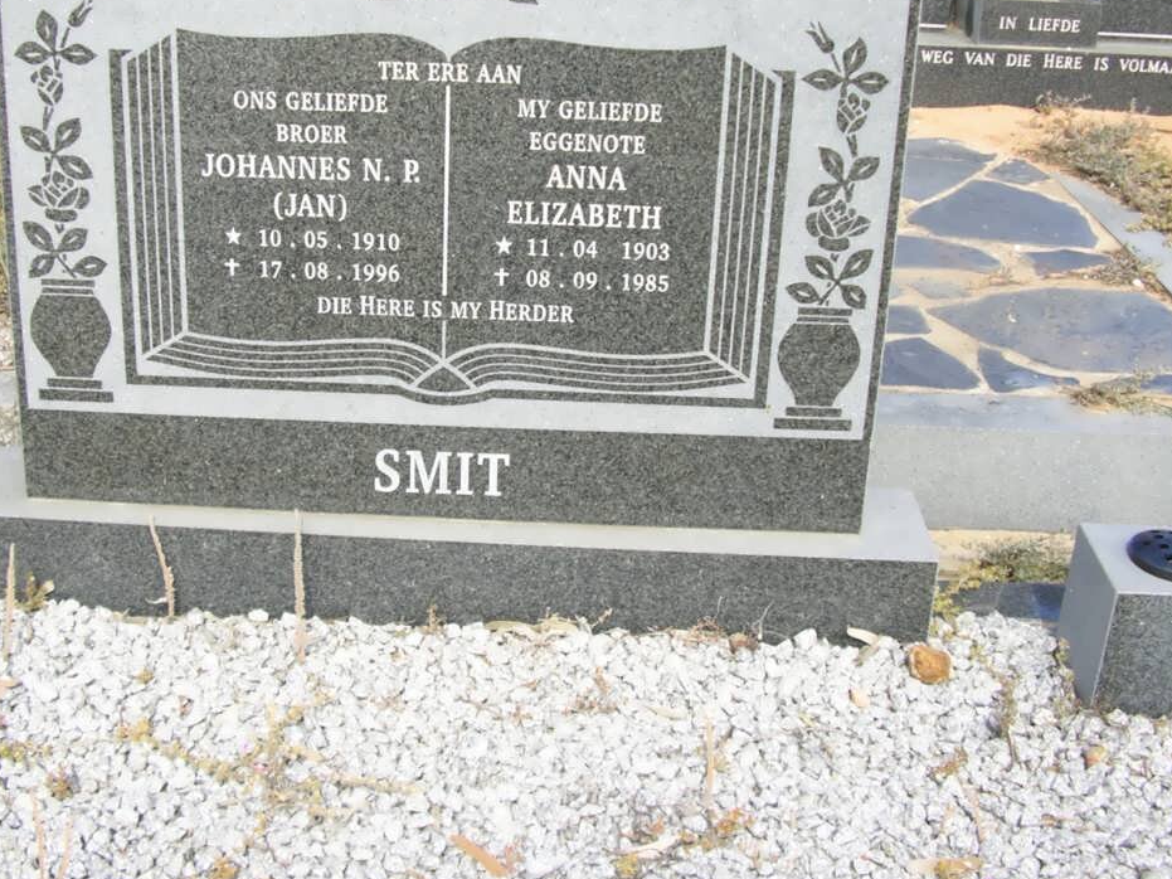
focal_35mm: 49
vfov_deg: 29.6
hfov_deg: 38.7
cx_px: 466
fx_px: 1659
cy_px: 346
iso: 50
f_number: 2.9
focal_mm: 5.8
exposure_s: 1/250
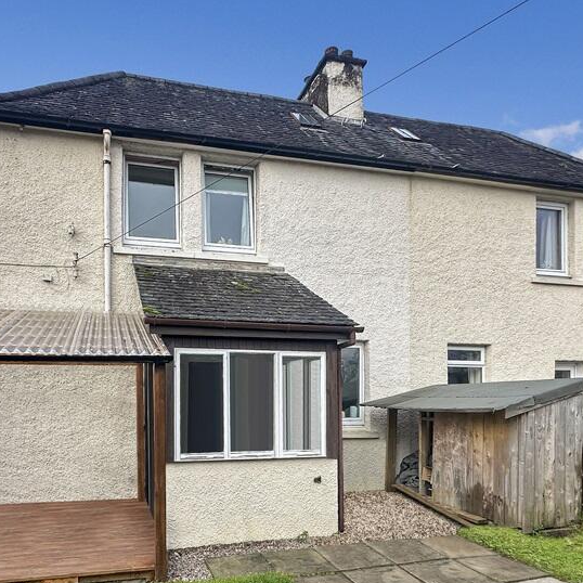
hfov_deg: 65.7
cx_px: 200
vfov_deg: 66.1
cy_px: 371
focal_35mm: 23
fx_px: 438
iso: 50
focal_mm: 2.22
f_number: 2.2
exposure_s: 1/831
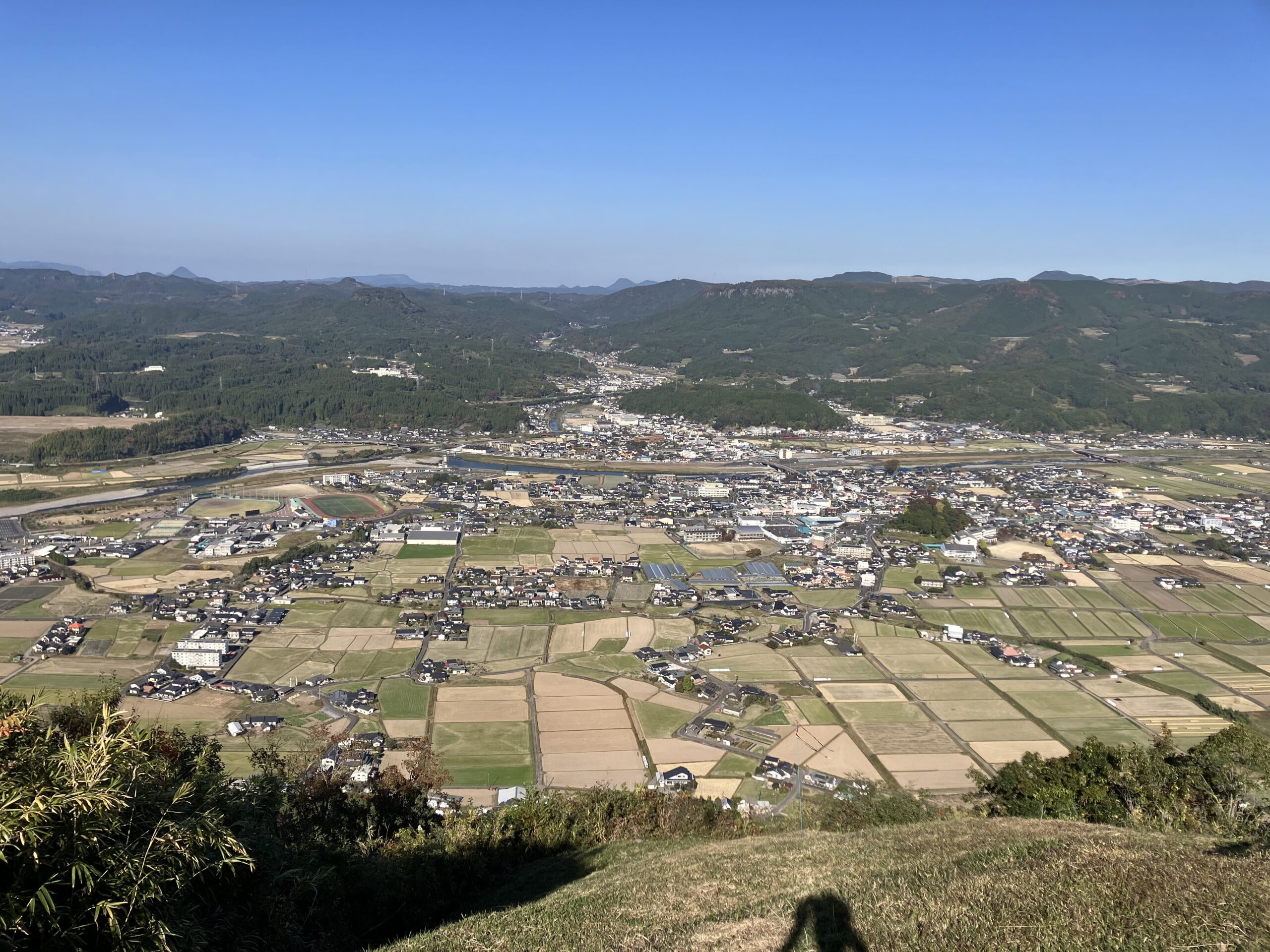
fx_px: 1027
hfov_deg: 63.4
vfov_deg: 49.7
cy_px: 476
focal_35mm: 28
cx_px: 635
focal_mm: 3.99
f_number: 1.8
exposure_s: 1/2315
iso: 32
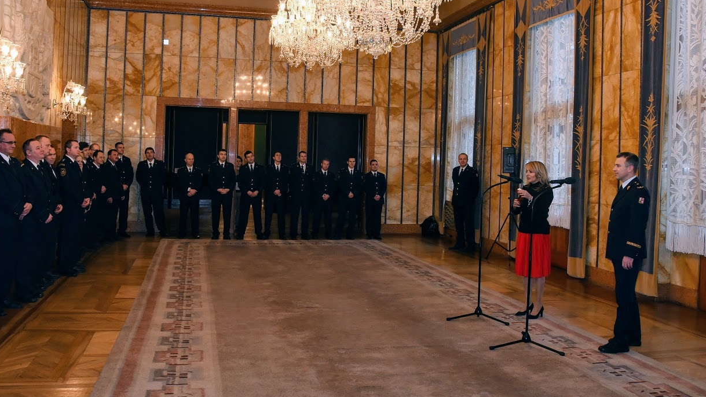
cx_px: 328
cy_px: 162
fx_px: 618
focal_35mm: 33
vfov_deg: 35.5
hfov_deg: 59.4
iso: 1600
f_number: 8
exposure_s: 1/60
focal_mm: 24
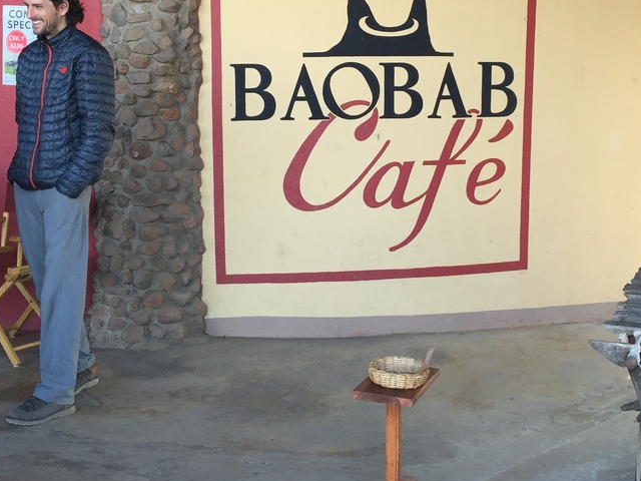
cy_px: 158
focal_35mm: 58
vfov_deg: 25.1
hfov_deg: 33.2
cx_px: 362
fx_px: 1074
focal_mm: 4.15
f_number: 2.2
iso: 50
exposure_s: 1/100
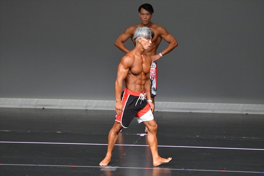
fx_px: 2529
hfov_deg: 6.0
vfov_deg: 4.0
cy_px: 88
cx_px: 132
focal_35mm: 345
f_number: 5.6
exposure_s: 1/400
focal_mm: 230
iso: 5000
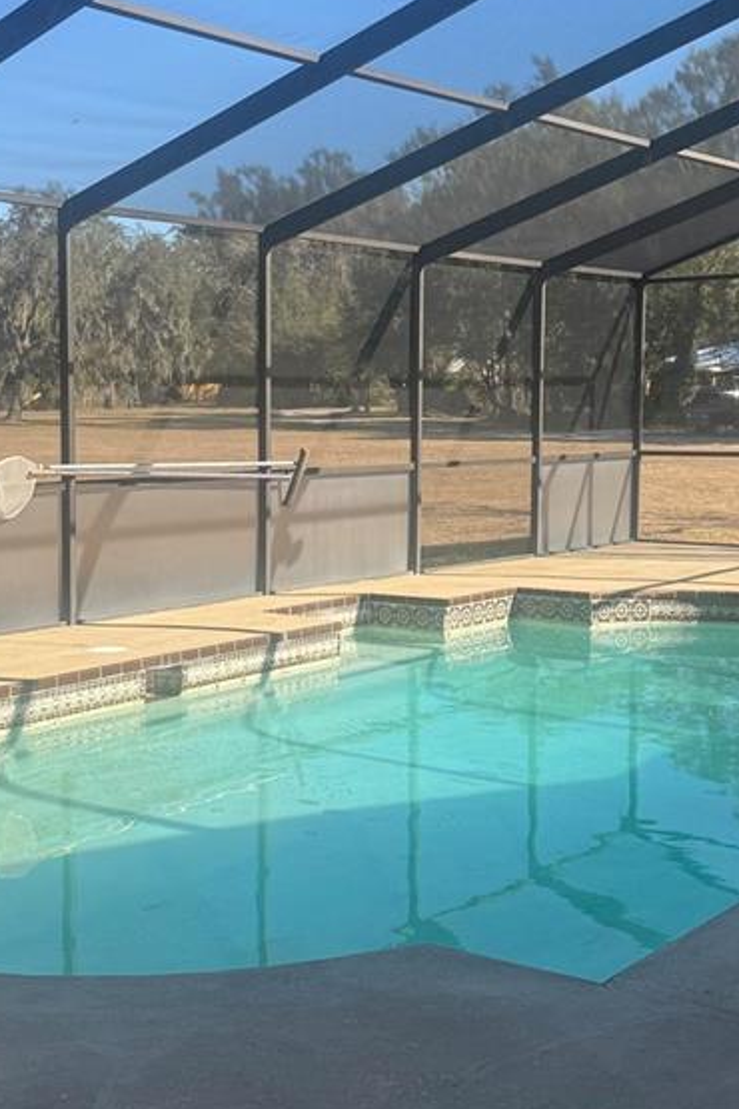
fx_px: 1663
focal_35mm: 54
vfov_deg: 36.8
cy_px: 496
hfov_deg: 25.0
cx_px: 330
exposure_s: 1/1869
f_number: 1.78
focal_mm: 6.76
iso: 80
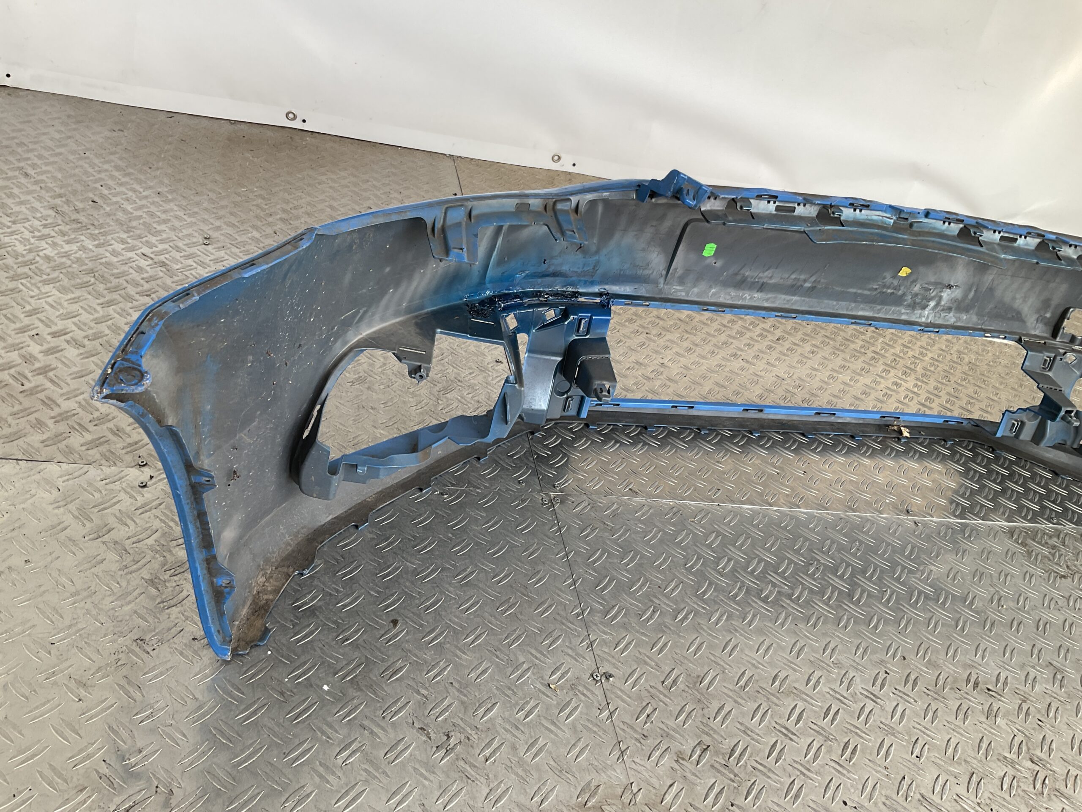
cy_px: 406
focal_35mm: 29
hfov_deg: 61.7
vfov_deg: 48.2
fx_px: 906
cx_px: 541
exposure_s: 1/100
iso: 20
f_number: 1.8
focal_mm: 3
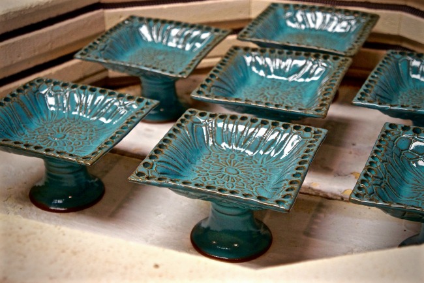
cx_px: 212
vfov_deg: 22.1
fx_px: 724
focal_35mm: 62
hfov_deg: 32.6
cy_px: 142
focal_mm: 41
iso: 640
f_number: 4.5
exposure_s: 1/160
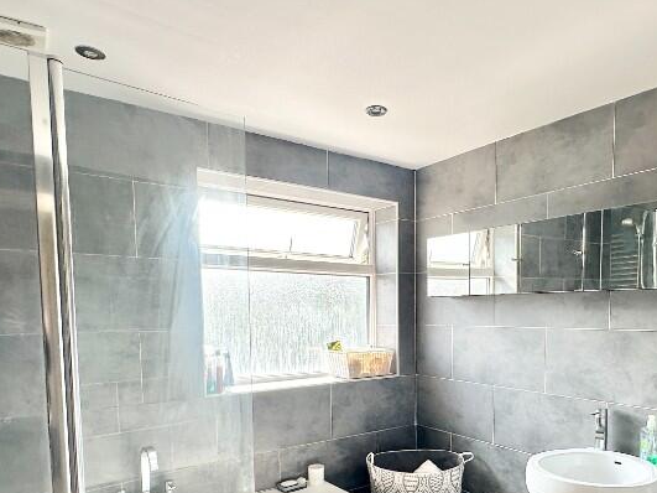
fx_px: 512
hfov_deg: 64.7
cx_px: 396
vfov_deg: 49.8
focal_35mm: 27
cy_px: 353
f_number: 2.2
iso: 40
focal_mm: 2.22
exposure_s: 1/162
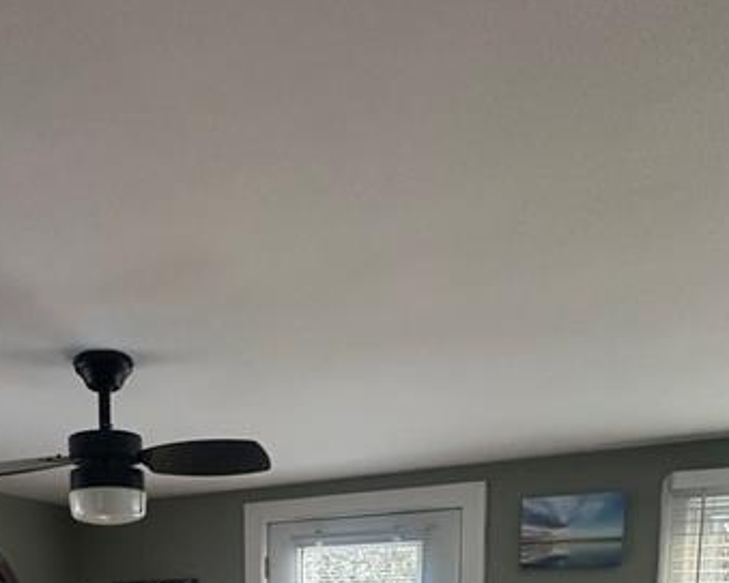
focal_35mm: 31
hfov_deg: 54.8
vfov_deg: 37.1
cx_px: 191
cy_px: 682
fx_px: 669
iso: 320
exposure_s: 1/81
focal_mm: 2.22
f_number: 2.2
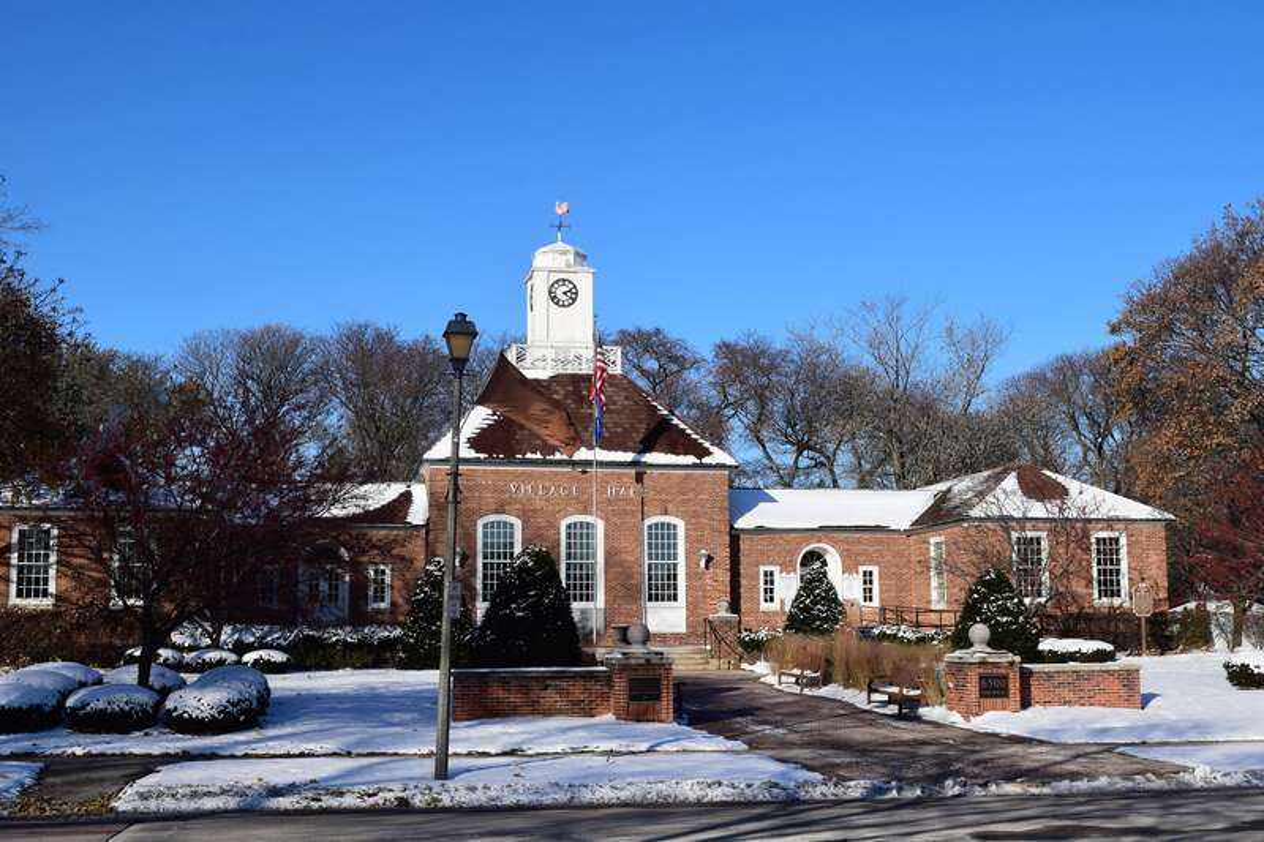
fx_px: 1580
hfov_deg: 43.6
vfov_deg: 29.9
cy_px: 421
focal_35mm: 45
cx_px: 632
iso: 250
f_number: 11
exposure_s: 1/500
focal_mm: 30
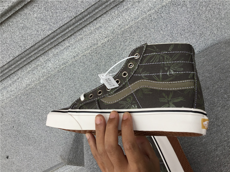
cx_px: 115
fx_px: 206
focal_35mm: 31
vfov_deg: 45.4
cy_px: 86
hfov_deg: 58.4
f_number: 2.4
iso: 25
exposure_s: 1/203
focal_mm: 3.3
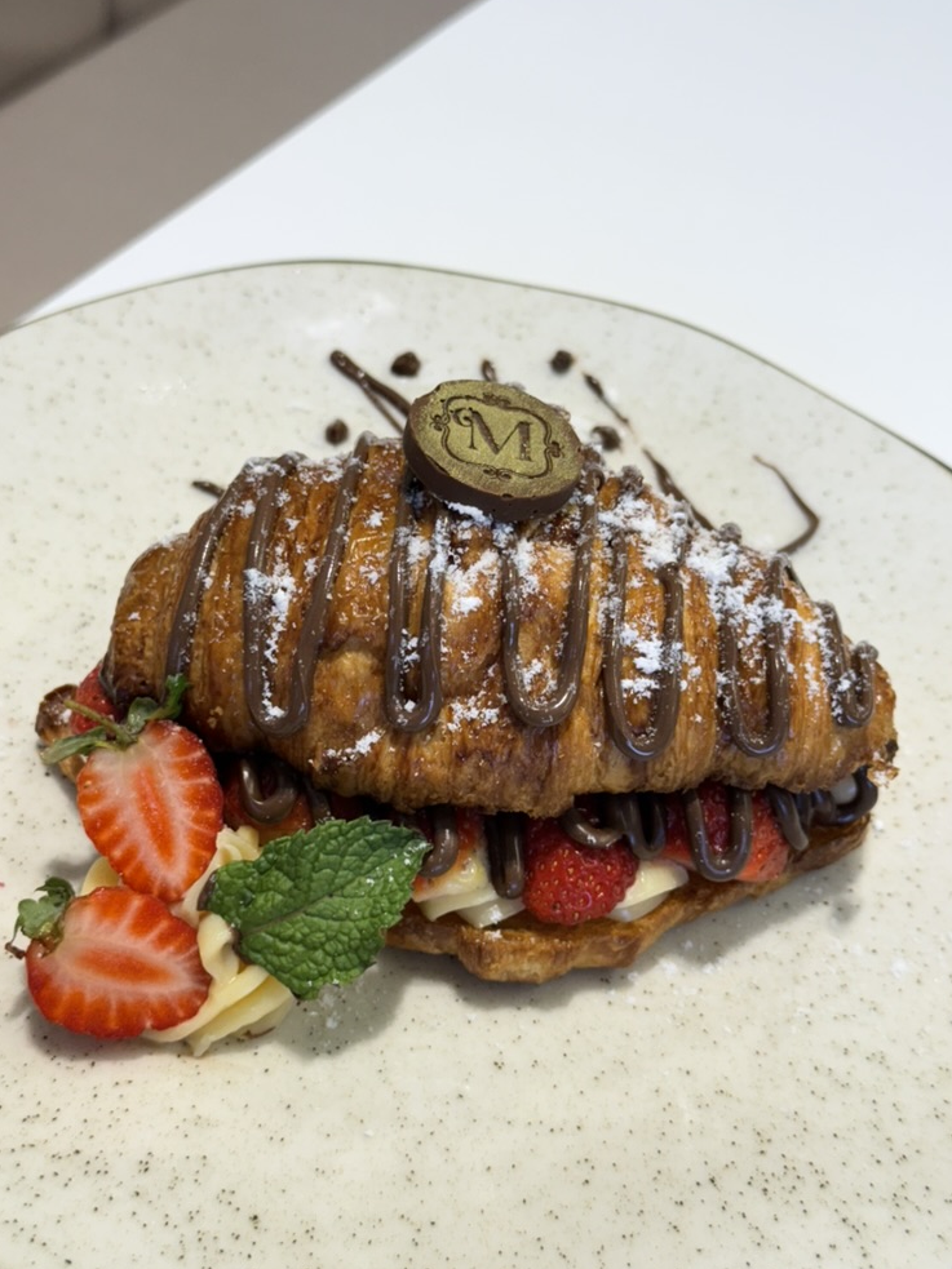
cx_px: 468
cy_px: 643
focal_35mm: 50
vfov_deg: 38.2
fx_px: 1834
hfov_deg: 29.1
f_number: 1.78
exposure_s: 1/120
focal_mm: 6.76
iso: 80
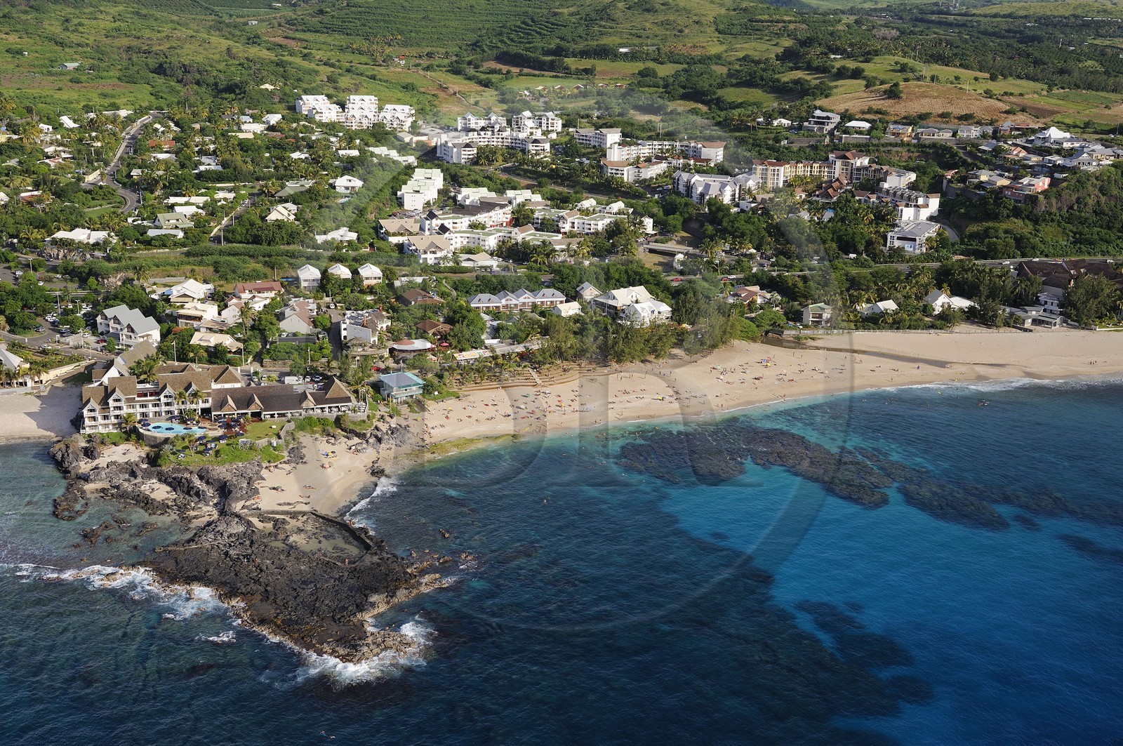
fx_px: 1309
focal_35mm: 42
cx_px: 562
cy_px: 373
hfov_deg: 46.4
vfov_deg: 31.8
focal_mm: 42
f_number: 9
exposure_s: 1/800
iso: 400
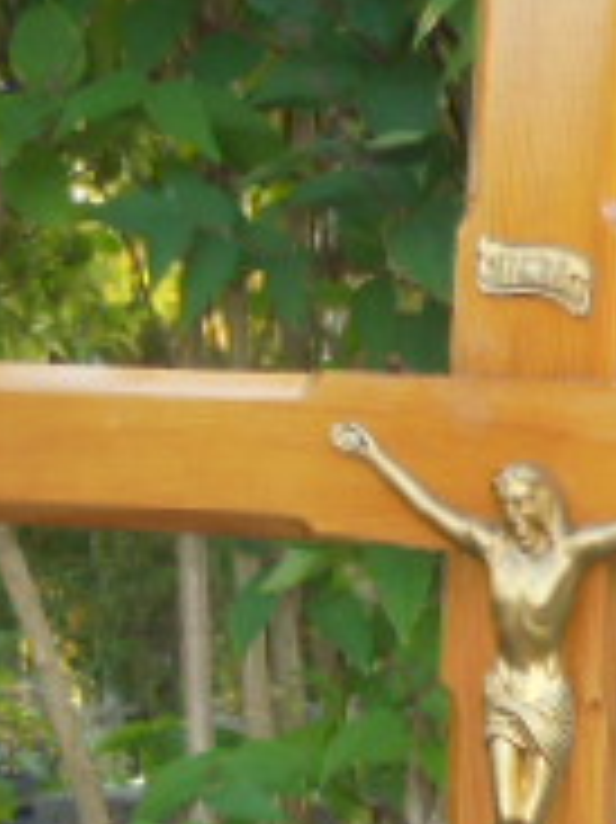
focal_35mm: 91
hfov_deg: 15.4
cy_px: 1036
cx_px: 809
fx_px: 2162
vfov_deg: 20.0
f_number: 3.5
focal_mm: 4.6
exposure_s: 1/50
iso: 100
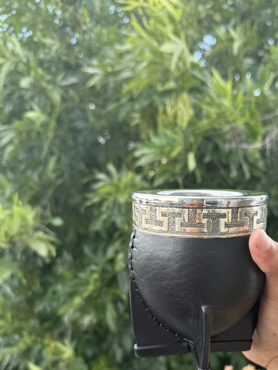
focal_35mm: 37
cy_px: 253
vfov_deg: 49.1
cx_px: 203
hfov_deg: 37.8
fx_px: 396
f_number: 1.78
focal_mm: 6.76
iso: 80
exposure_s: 1/246
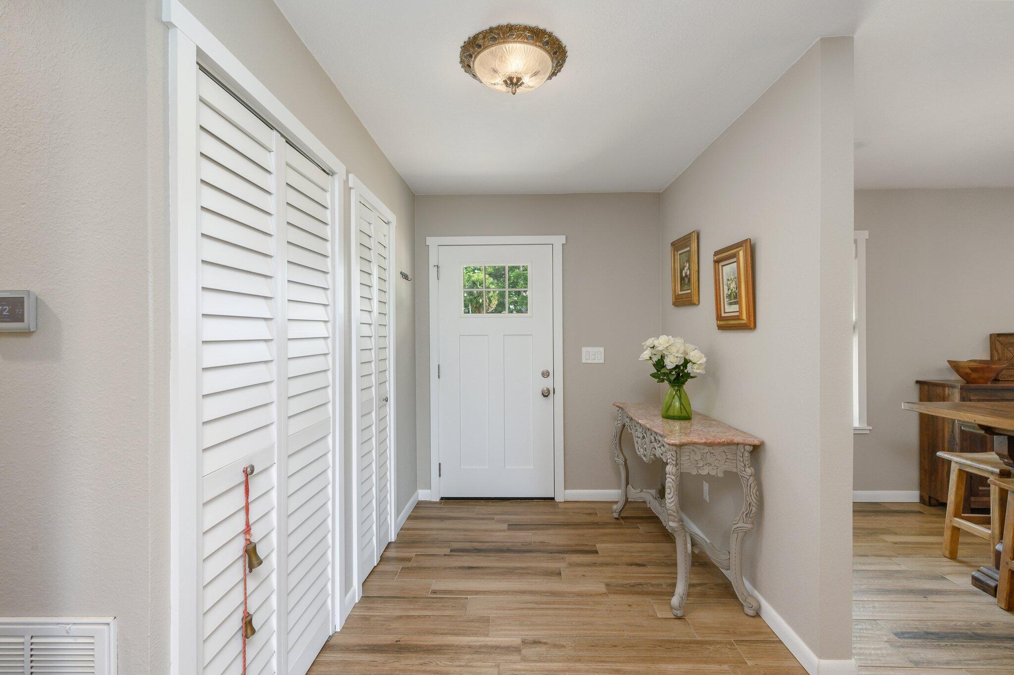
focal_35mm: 16
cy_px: 338
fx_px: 450
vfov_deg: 73.7
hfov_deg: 96.8
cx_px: 507
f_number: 9
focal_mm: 16
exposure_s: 1/8
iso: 320
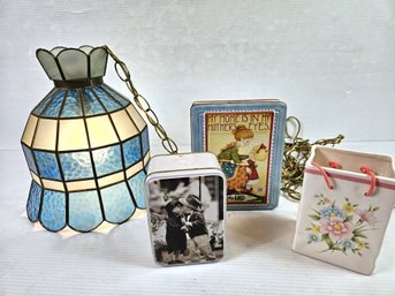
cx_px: 198
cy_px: 148
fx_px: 262
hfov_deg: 73.9
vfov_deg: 58.8
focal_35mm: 23
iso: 64
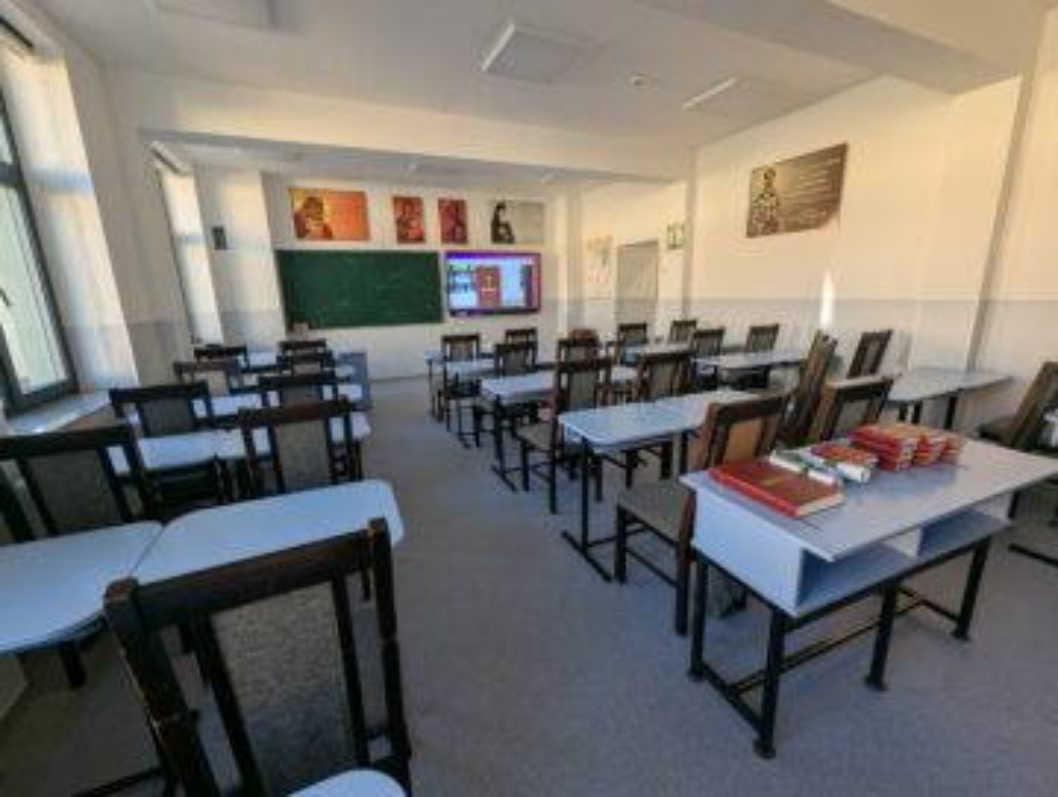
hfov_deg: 106.1
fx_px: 398
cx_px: 529
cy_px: 398
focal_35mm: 13
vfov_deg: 90.1
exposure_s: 1/120
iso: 142
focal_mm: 1.95
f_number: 2.2
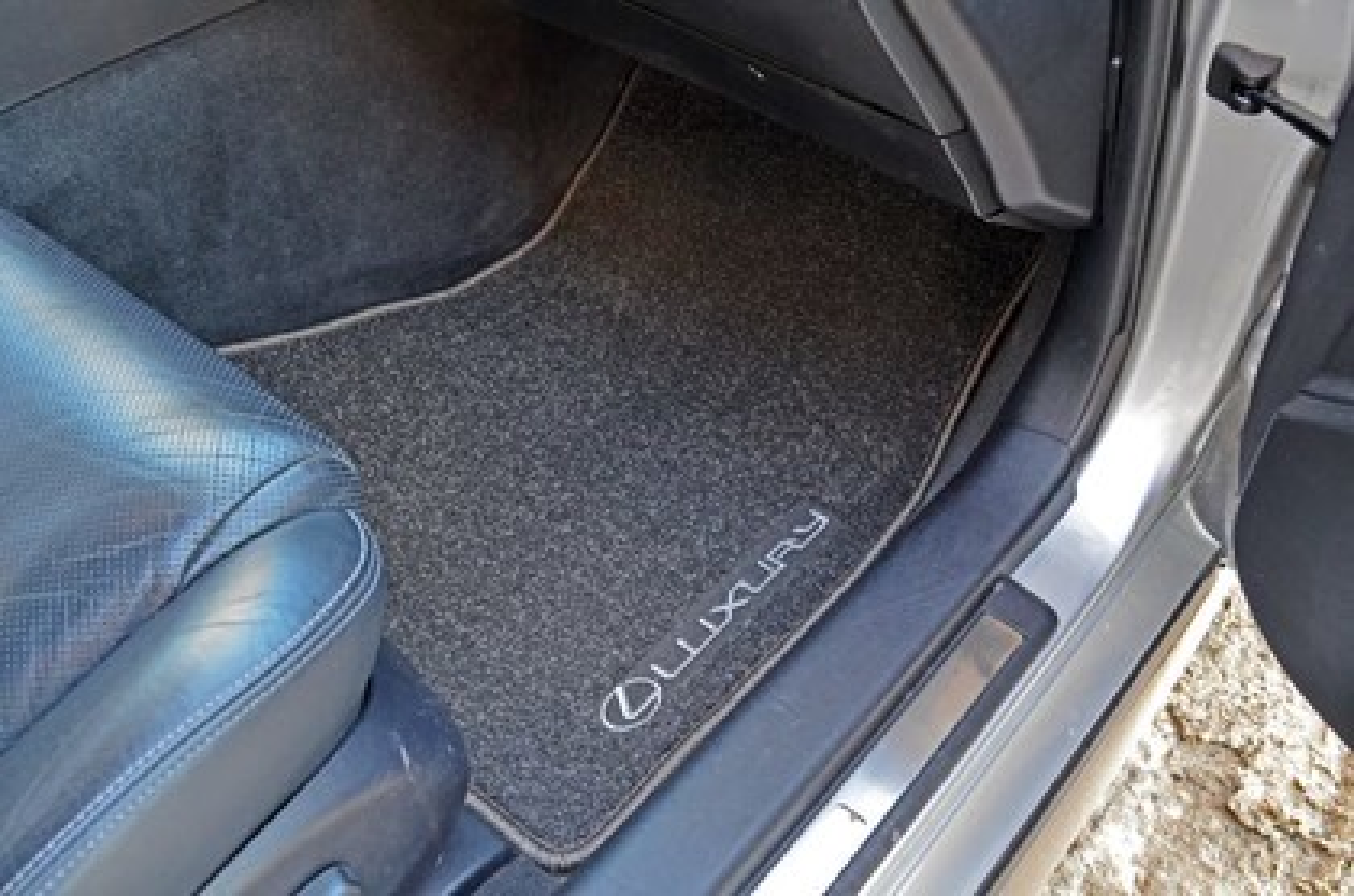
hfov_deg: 57.3
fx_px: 1238
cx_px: 677
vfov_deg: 39.8
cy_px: 448
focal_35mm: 33
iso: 800
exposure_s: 1/13
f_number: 6.3
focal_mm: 22
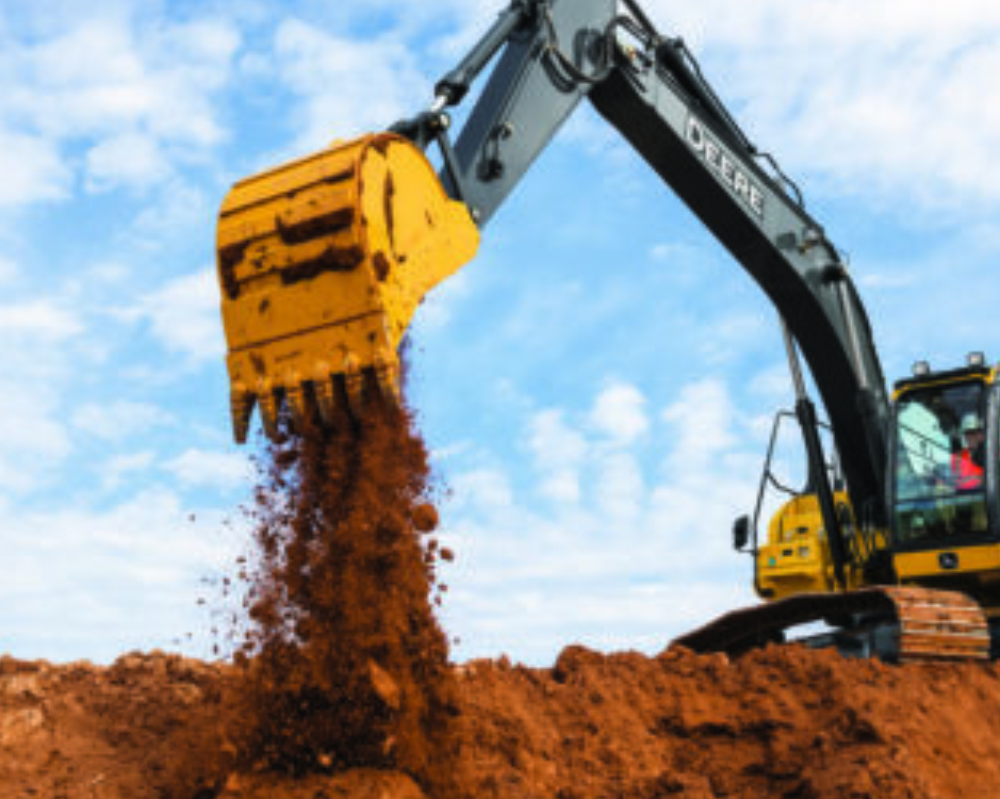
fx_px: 1420
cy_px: 348
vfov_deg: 31.4
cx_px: 585
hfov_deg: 38.7
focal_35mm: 48
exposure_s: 1/400
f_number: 5.6
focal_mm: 32
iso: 100
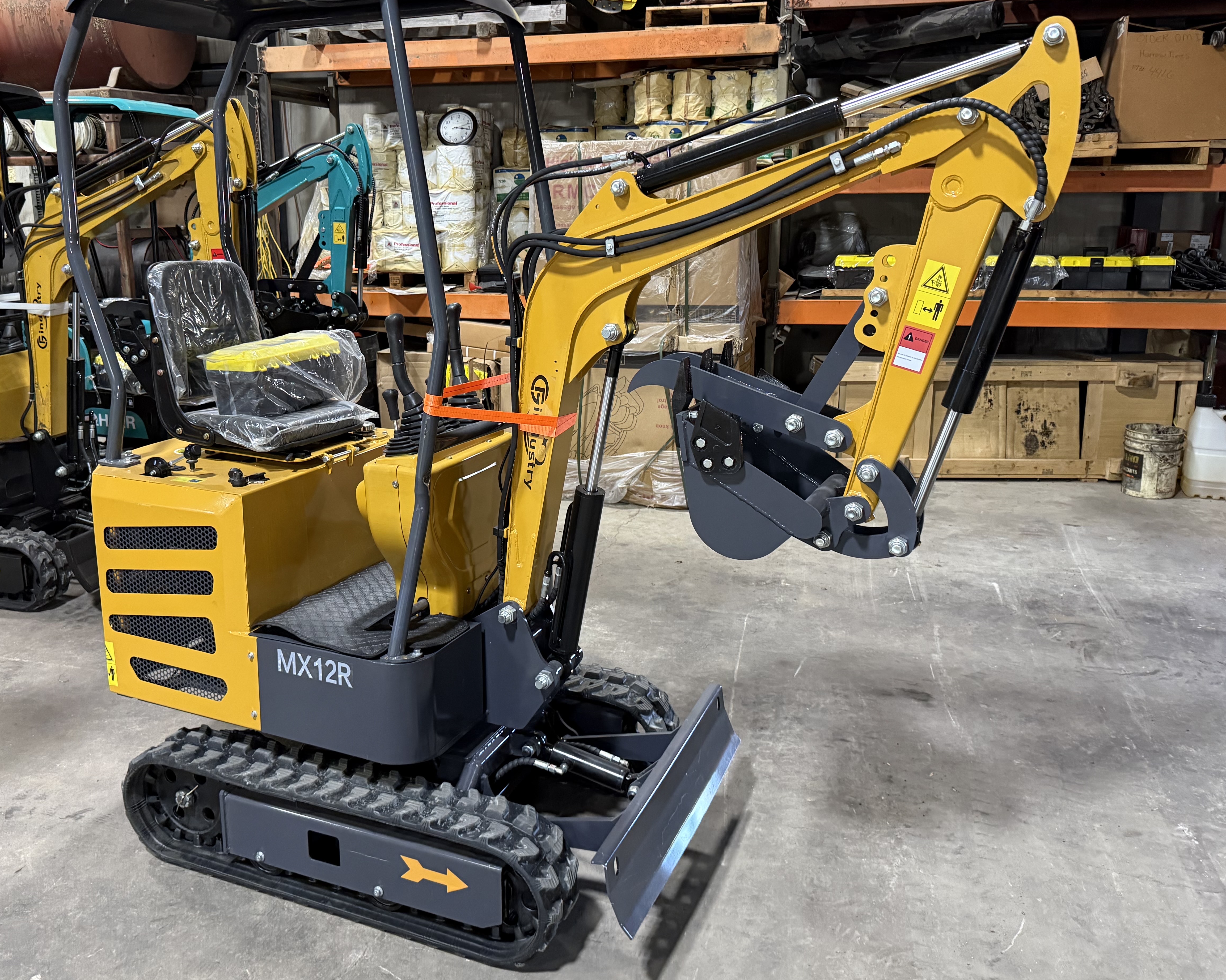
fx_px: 1052
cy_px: 448
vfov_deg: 49.9
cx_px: 541
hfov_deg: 60.3
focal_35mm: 29
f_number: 1.78
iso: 400
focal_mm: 6.76
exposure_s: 1/60
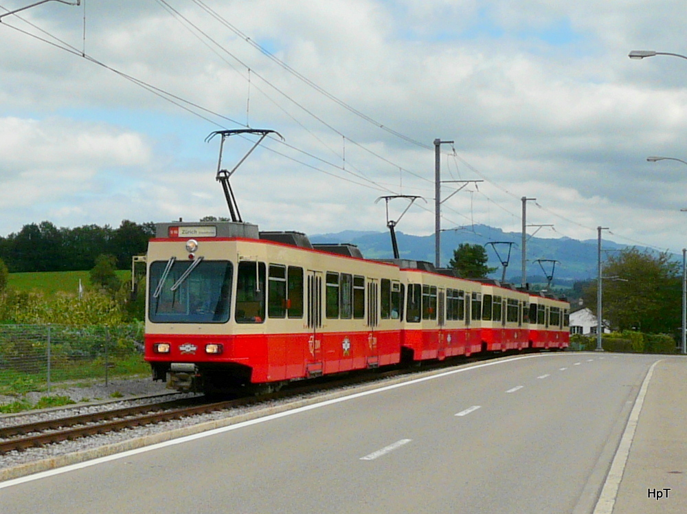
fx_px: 555
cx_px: 344
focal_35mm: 28
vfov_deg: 49.7
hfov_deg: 63.5
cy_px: 257
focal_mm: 4.6
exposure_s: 1/400
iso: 100
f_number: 6.3
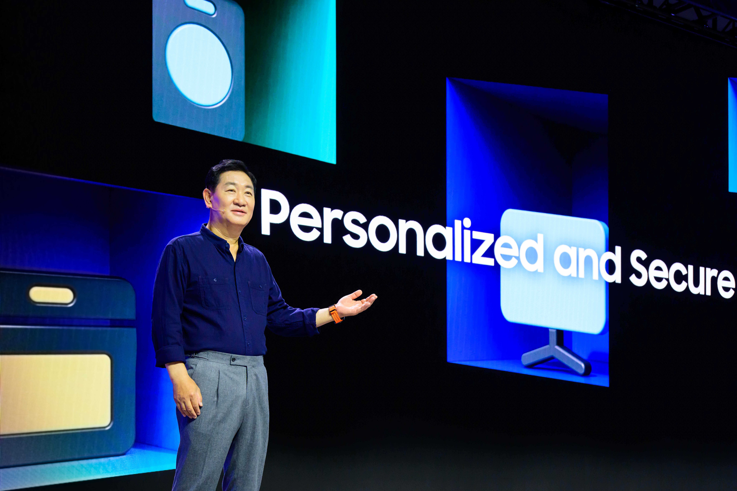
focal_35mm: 50
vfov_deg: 27.0
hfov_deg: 39.6
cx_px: 368
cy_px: 246
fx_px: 1024
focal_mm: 50
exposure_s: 1/120
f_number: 5.6
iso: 4000
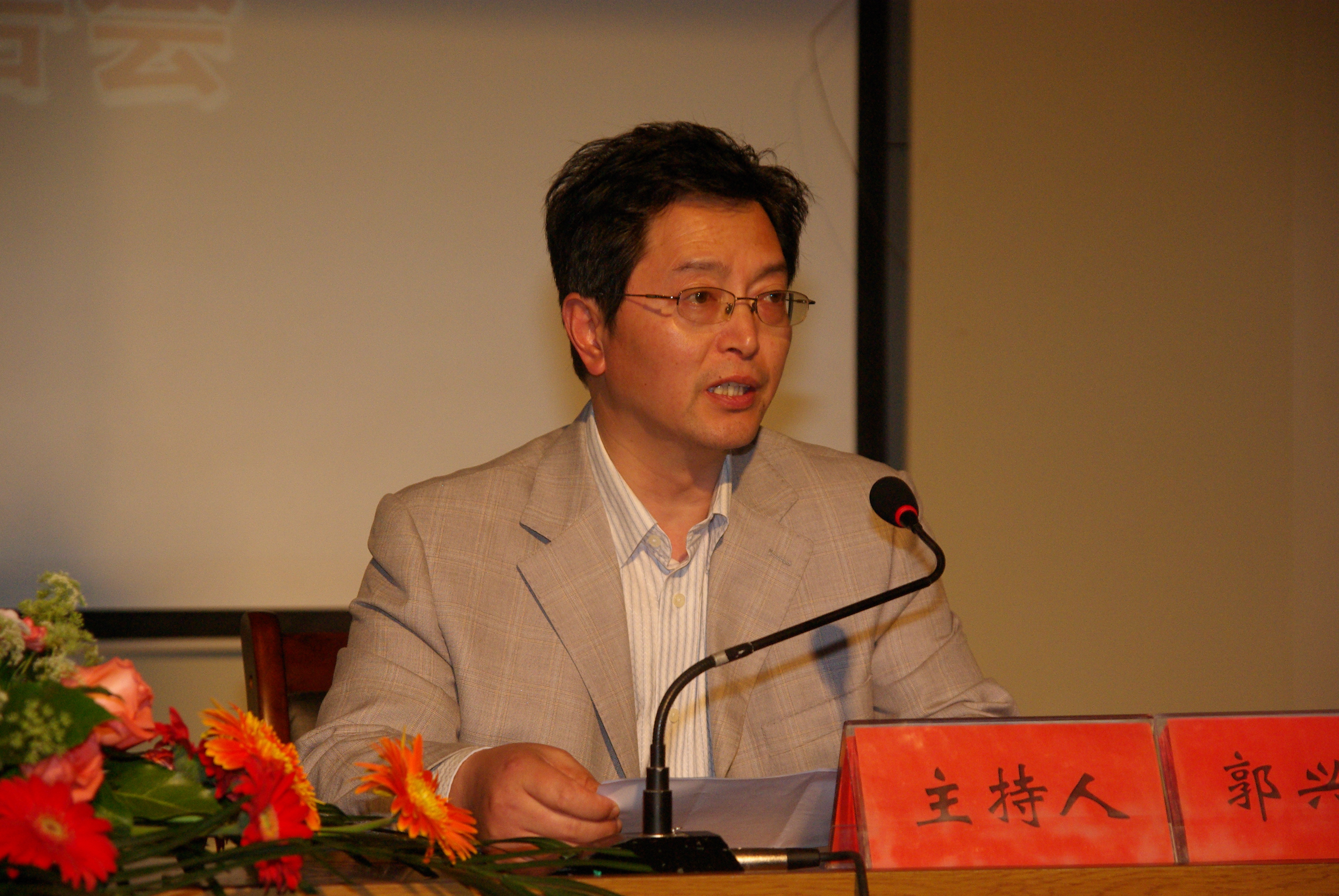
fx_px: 3519
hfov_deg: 21.5
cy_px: 448
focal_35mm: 94
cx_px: 670
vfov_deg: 14.5
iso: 800
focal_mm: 63
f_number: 4.5
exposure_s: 1/60
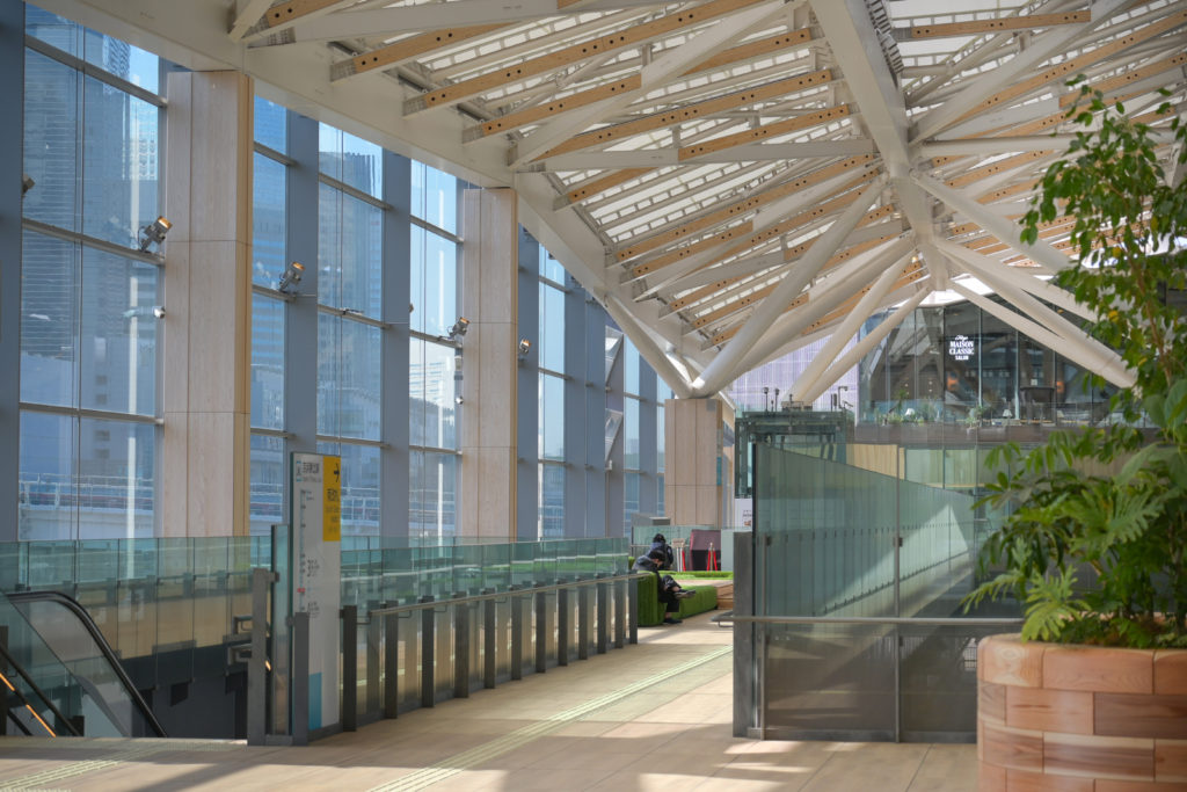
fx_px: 2473
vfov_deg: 18.2
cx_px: 594
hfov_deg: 27.0
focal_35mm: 75
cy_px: 396
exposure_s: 1/320
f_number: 4.5
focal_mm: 50
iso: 100
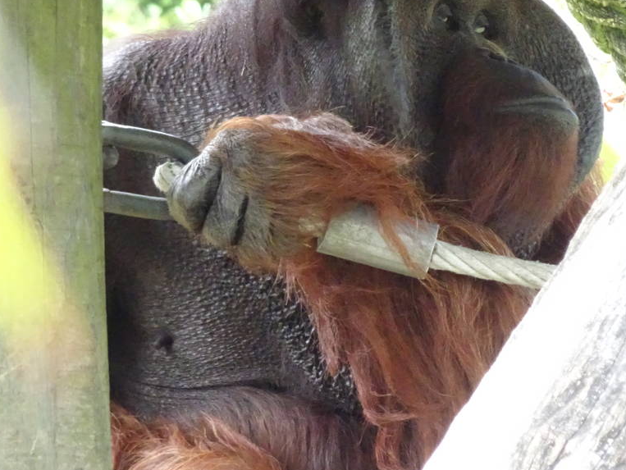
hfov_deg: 2.7
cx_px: 450
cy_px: 82
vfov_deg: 2.0
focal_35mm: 744
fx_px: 13461
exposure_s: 1/160
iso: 1000
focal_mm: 60.59
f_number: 6.3
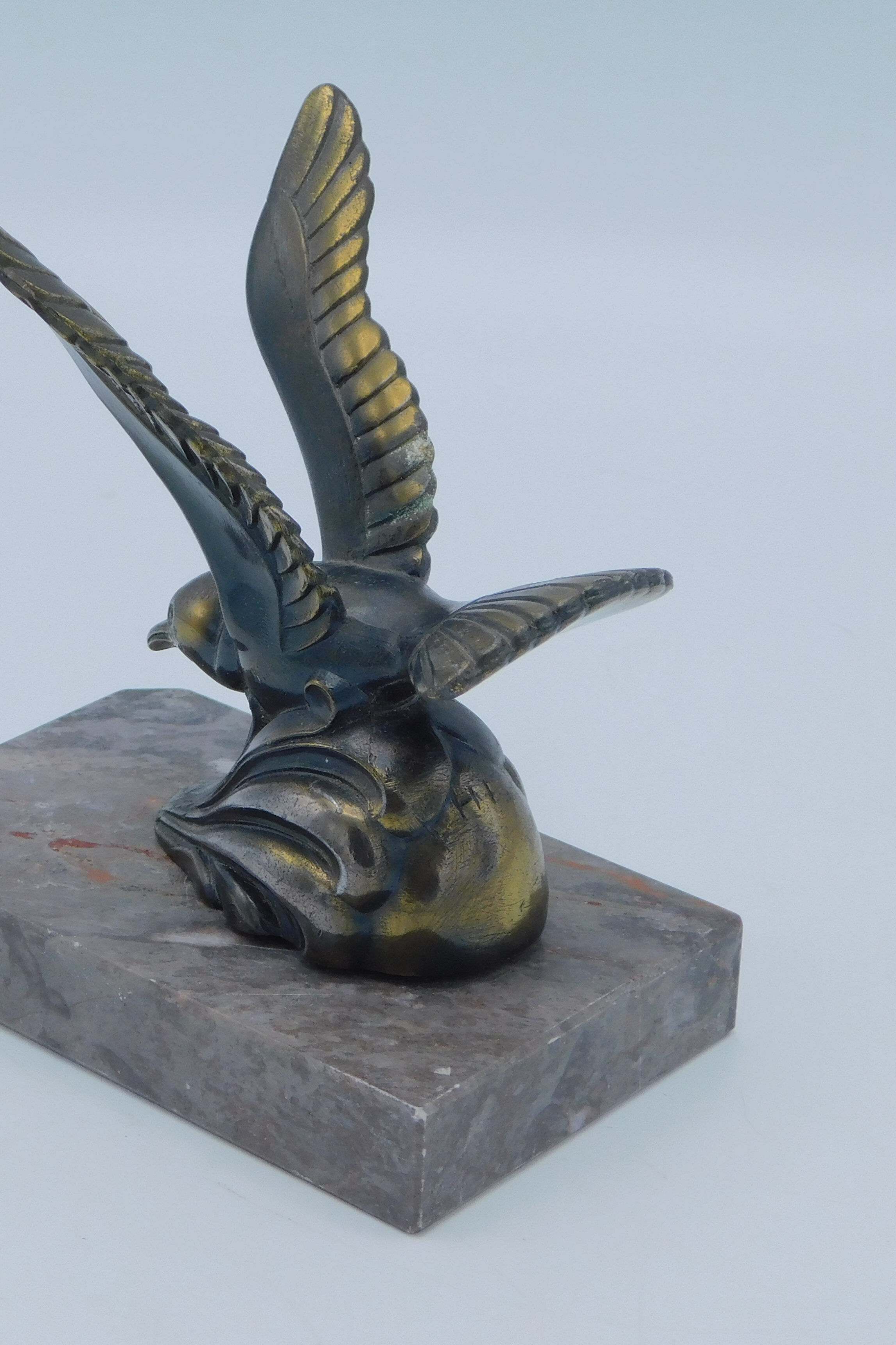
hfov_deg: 13.8
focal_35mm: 99
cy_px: 676
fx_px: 3696
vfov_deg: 20.6
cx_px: 287
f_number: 4.3
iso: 125
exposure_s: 1/100
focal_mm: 12.6
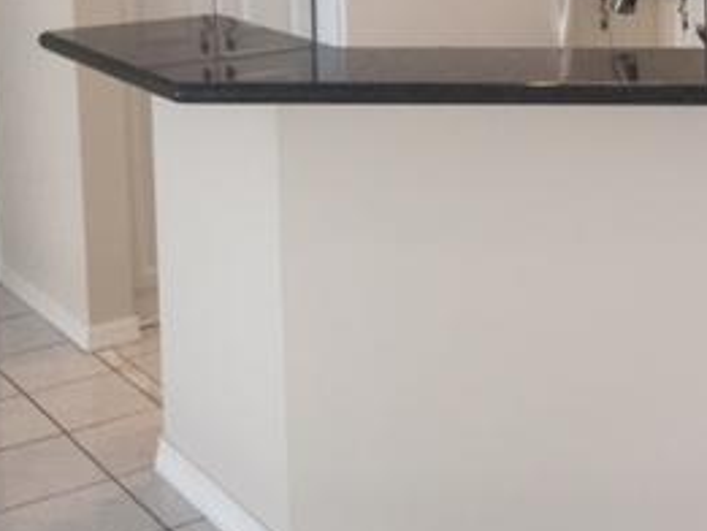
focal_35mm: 71
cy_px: -60
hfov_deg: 25.3
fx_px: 1451
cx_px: 786
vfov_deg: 19.8
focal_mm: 4.15
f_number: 2.2
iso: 50
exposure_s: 1/30
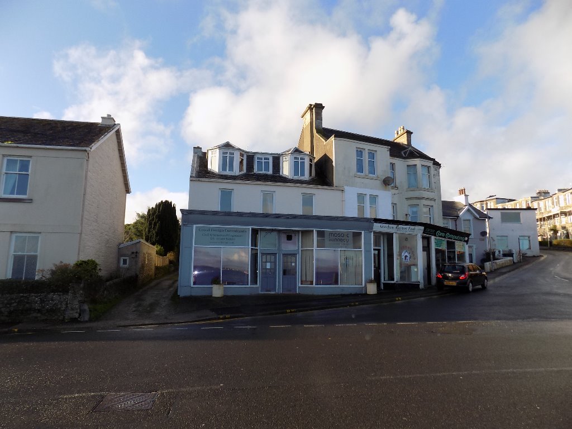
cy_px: 214
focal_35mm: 23
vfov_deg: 58.9
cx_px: 286
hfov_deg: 73.9
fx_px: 380
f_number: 3.1
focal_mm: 4
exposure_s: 1/500
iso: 80
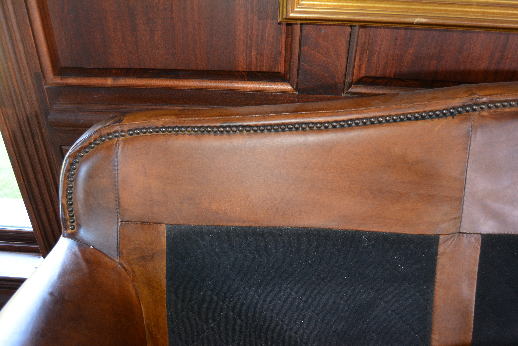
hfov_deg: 64.6
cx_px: 259
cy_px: 173
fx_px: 410
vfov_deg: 45.7
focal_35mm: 28
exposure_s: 1/60
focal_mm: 19
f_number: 3.5
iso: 2000
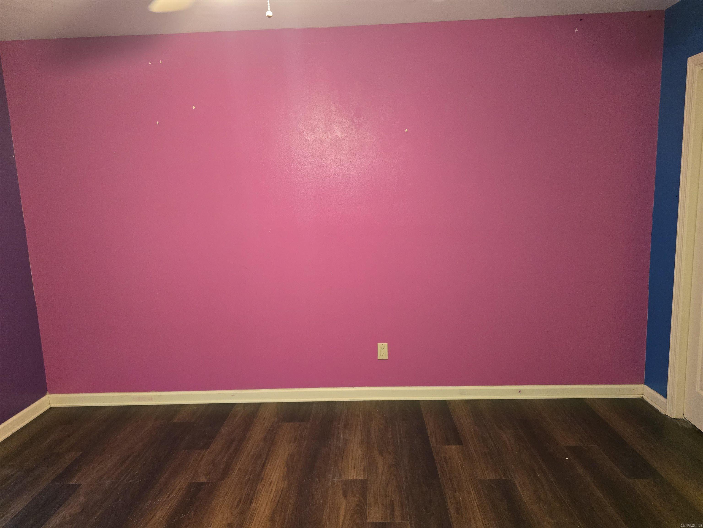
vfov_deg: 58.9
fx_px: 467
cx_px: 352
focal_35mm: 23
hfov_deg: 73.9
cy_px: 264
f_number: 1.7
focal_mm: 6.3
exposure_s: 1/120
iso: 800
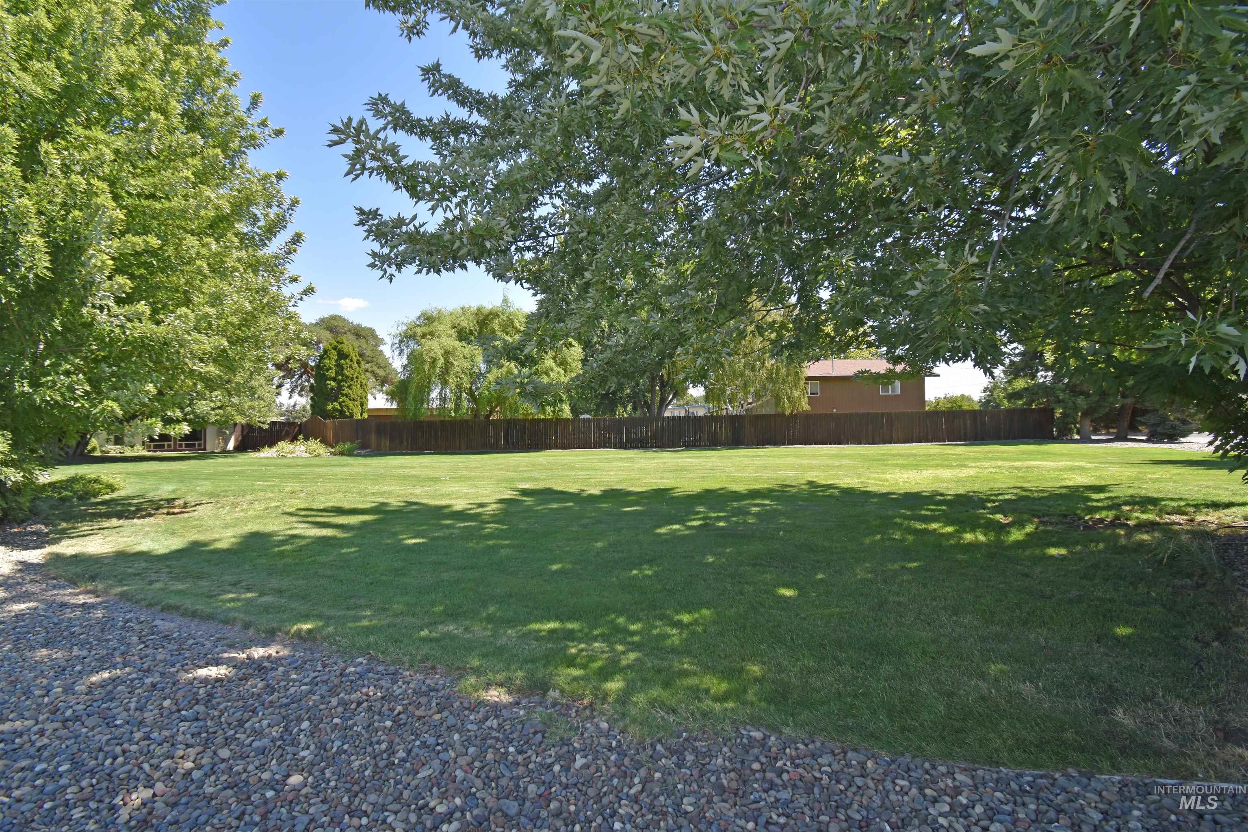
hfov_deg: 100.4
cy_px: 416
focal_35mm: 15
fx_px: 520
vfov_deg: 77.3
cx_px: 624
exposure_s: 1/160
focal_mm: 10
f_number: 6.3
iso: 100
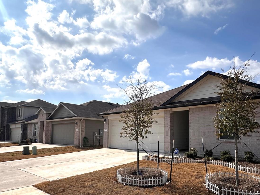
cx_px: 133
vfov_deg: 52.4
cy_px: 124
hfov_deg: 67.3
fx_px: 195
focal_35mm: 26
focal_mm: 2.22
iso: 50
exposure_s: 1/5556
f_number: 2.2
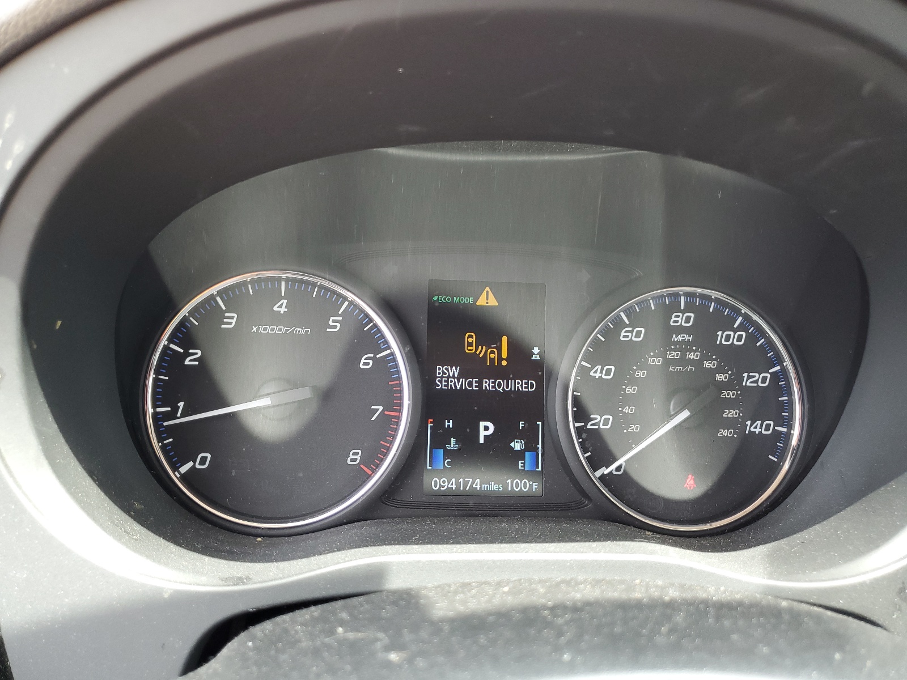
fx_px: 681
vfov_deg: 53.1
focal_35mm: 26
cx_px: 454
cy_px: 340
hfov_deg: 67.3
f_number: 1.5
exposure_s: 1/120
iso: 77
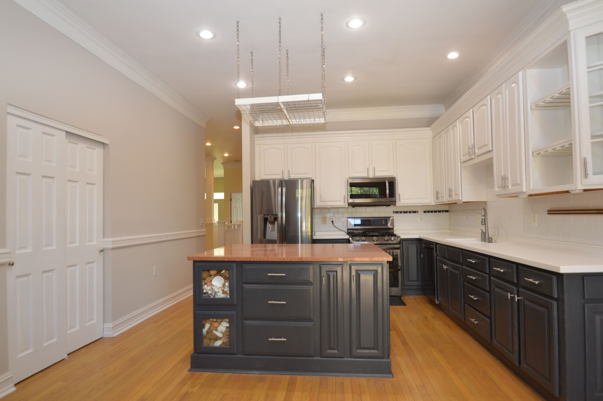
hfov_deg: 81.3
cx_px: 302
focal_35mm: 21
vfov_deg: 59.4
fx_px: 351
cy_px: 200
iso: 450
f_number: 3.8
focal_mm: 14
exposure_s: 1/60
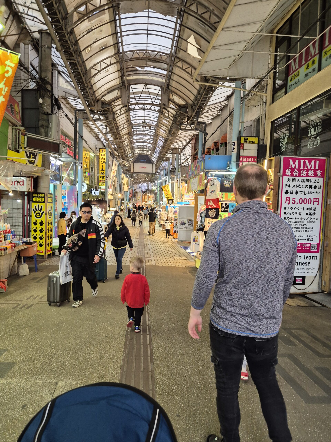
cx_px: 166
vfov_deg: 73.9
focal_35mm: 23
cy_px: 221
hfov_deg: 58.9
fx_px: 293
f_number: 1.8
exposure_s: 1/120
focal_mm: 5.4
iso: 250
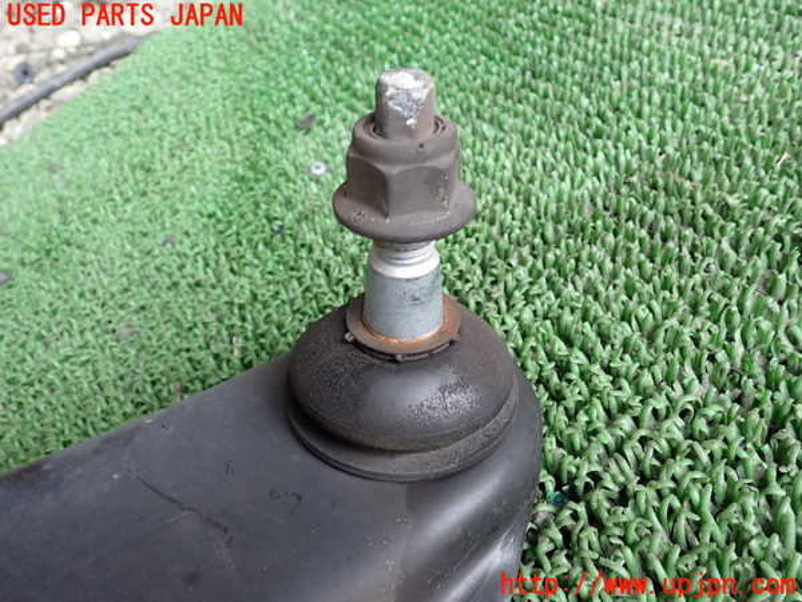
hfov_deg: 60.0
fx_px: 695
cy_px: 301
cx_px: 401
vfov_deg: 46.8
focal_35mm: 30
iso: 200
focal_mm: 5.4
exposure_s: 1/60
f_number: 2.3
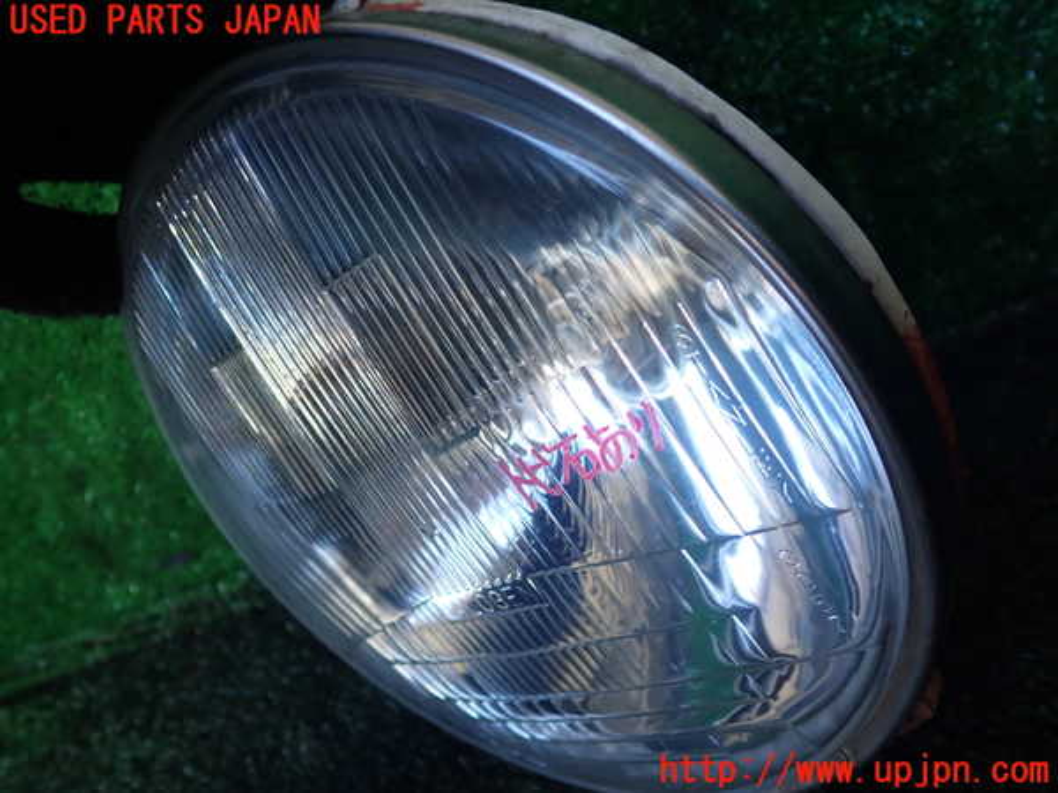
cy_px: 396
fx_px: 917
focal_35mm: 30
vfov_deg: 46.8
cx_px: 529
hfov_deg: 60.0
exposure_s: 1/60
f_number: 2.3
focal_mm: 5.4
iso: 125
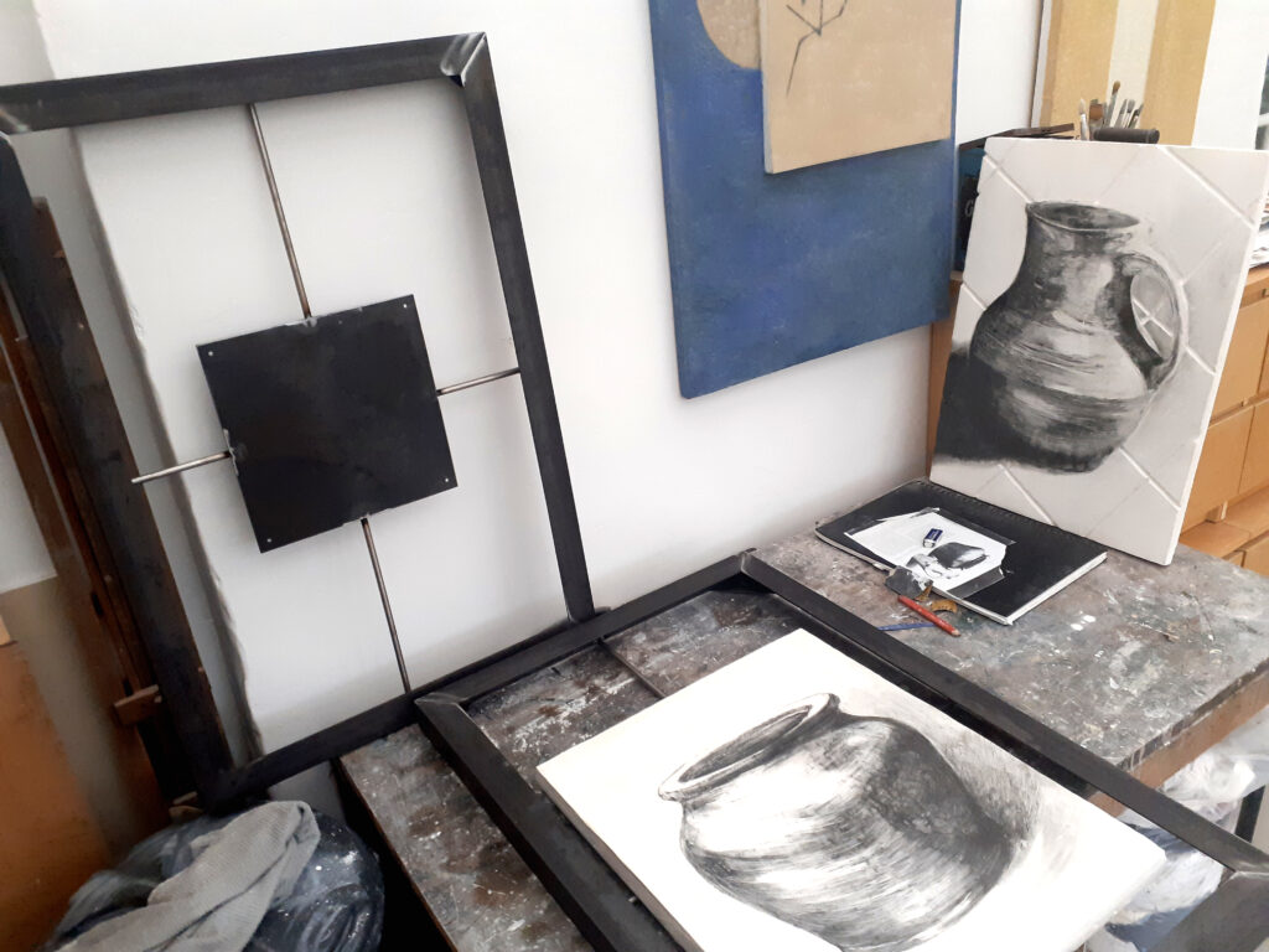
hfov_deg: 65.3
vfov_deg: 51.4
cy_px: 476
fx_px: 990
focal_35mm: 27
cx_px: 634
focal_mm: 3.6
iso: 200
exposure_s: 1/33
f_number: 1.9
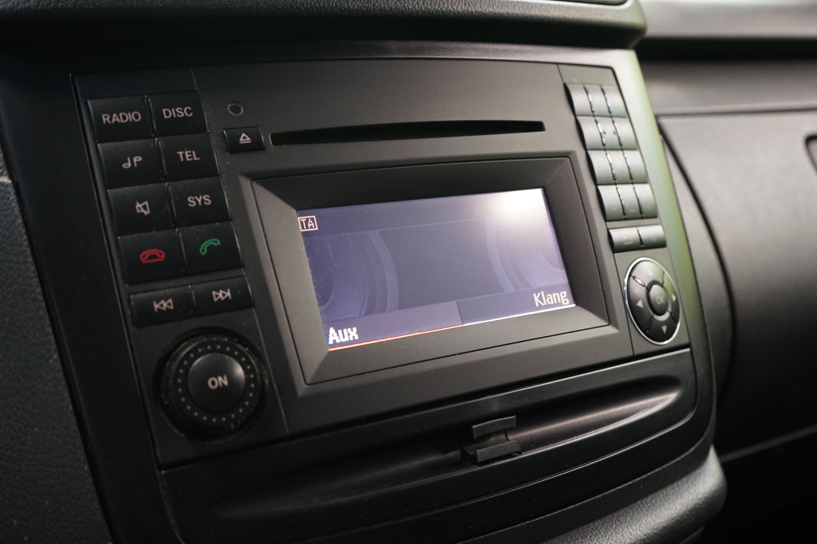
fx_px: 953
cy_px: 272
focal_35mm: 42
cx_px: 408
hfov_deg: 46.4
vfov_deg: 31.9
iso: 1600
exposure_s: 1/15
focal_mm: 42
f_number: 6.3
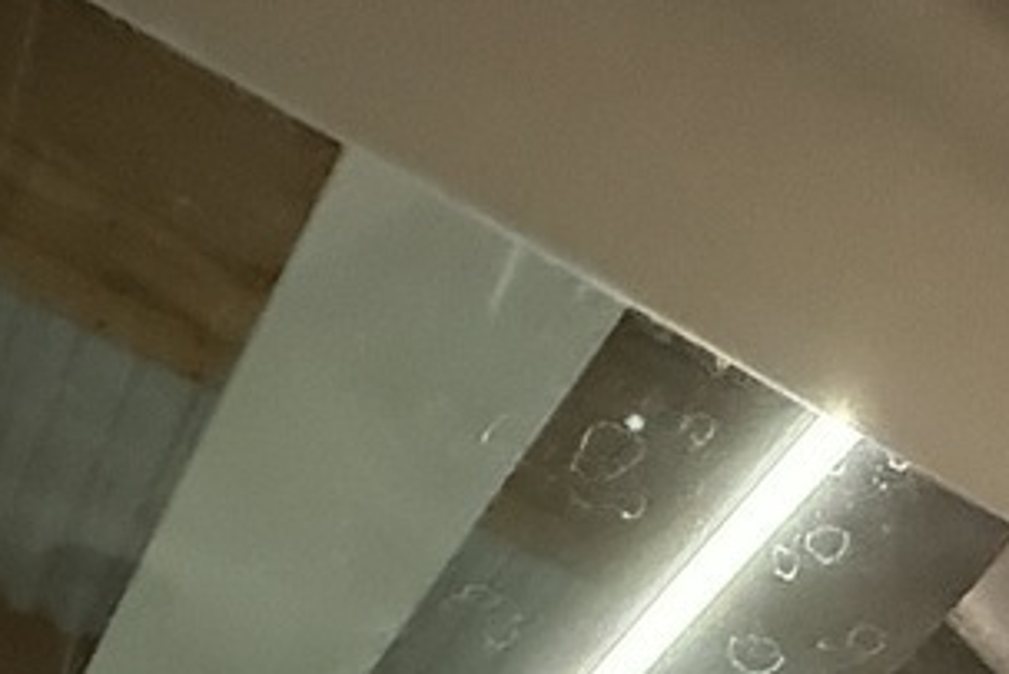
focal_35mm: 69
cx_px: 465
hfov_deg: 29.2
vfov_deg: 14.7
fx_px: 1935
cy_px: 1491
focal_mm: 2.22
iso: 1250
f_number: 2.2
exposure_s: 1/50
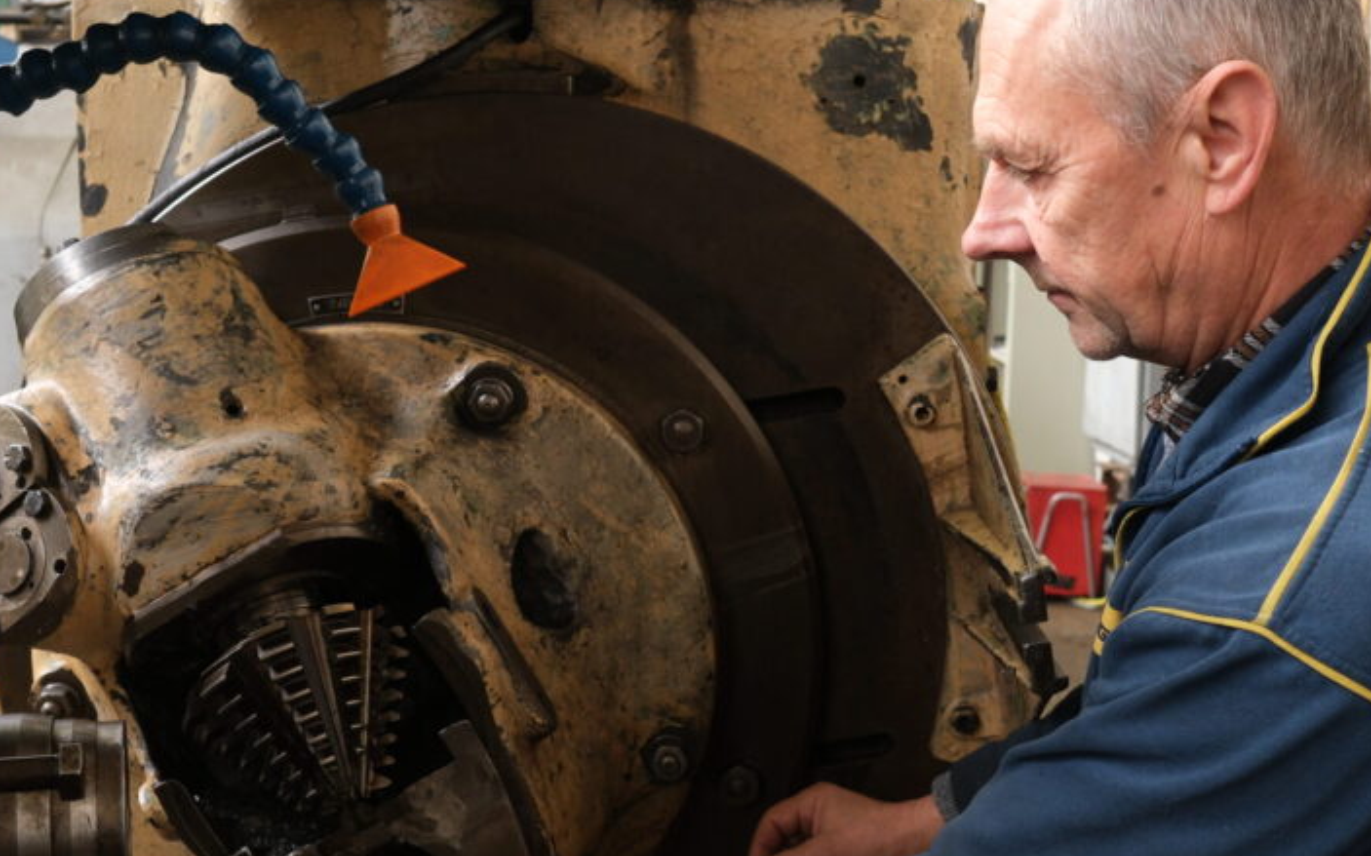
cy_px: 496
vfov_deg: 24.8
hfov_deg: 38.8
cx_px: 759
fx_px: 1942
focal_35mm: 52
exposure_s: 1/30
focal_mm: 23
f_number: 5.6
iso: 1000
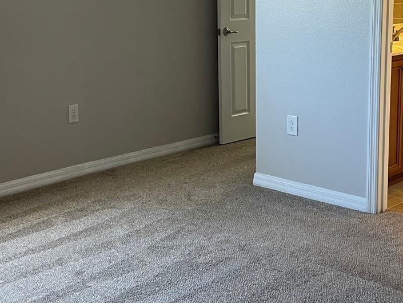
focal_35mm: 59
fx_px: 687
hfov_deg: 32.7
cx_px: 204
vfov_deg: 24.6
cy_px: 90
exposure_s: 1/60
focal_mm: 4.2
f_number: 1.6
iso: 125
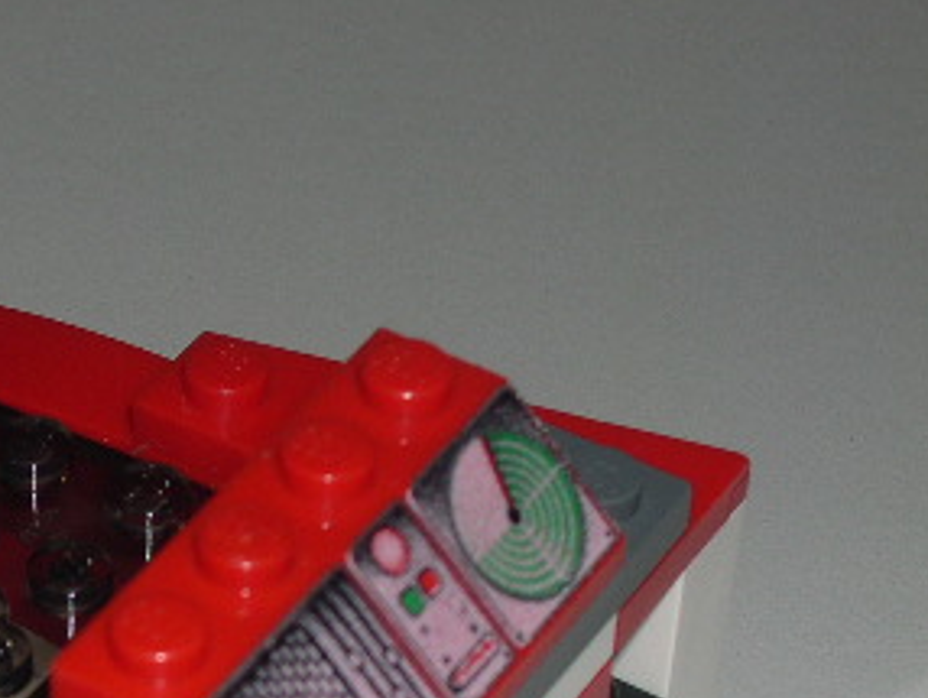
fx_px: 4320
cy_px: 769
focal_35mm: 161
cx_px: -94
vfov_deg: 9.1
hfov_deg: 12.1
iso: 100
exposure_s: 1/60
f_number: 10.4
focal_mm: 15.3
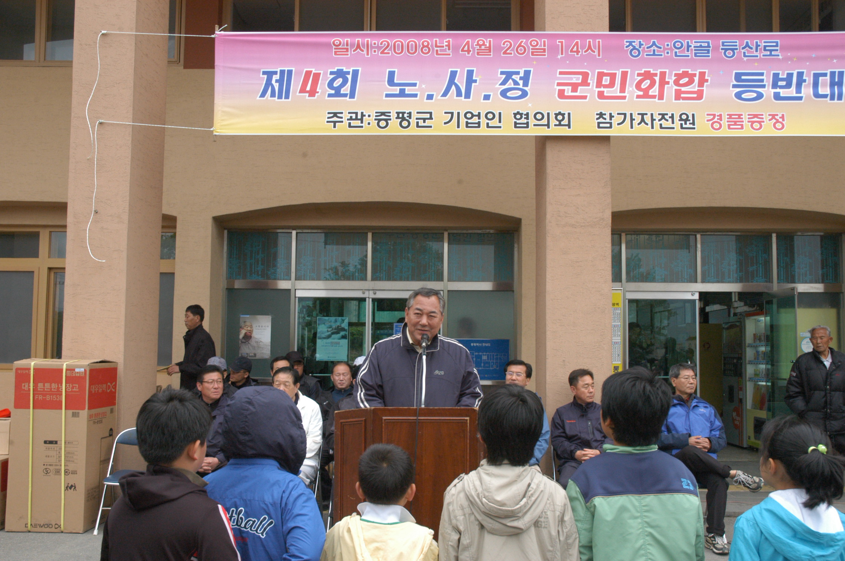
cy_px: 280
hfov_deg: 53.2
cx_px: 422
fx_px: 844
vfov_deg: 36.8
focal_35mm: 36
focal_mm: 24
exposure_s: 1/200
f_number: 8
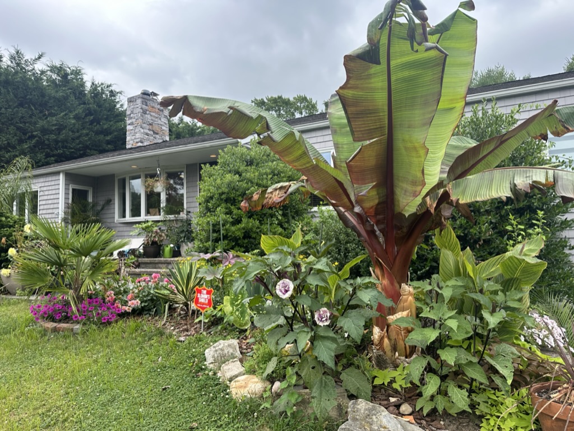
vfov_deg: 56.9
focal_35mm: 24
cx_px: 287
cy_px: 216
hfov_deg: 71.6
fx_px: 398
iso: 80
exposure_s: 1/879
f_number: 1.78
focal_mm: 6.86
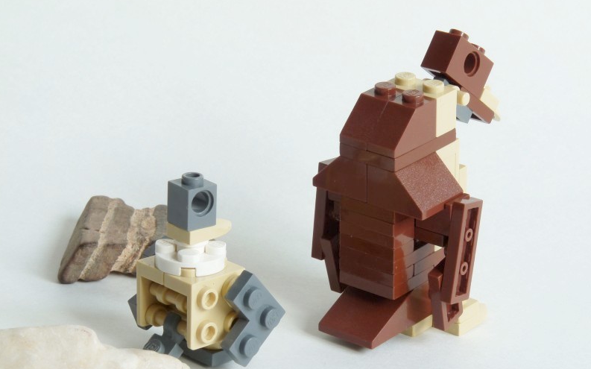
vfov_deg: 9.5
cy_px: 195
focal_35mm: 138
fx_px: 2222
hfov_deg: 15.2
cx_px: 294
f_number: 8
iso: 100
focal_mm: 23
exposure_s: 1/8
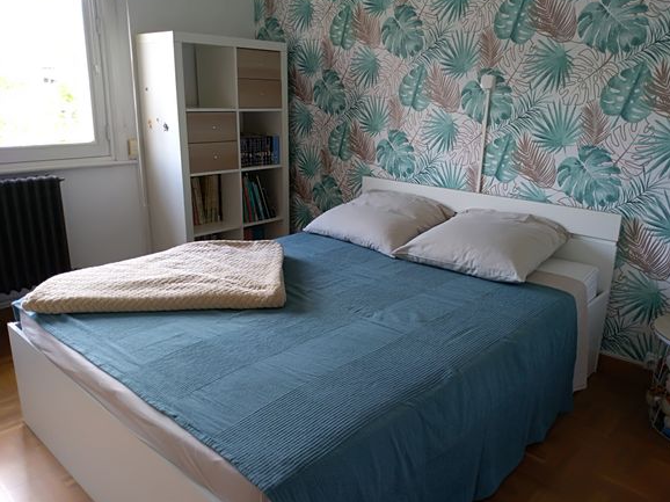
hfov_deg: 65.3
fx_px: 522
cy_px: 245
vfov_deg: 51.3
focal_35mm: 27
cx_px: 347
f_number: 2
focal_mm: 3.54
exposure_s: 1/30
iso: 112
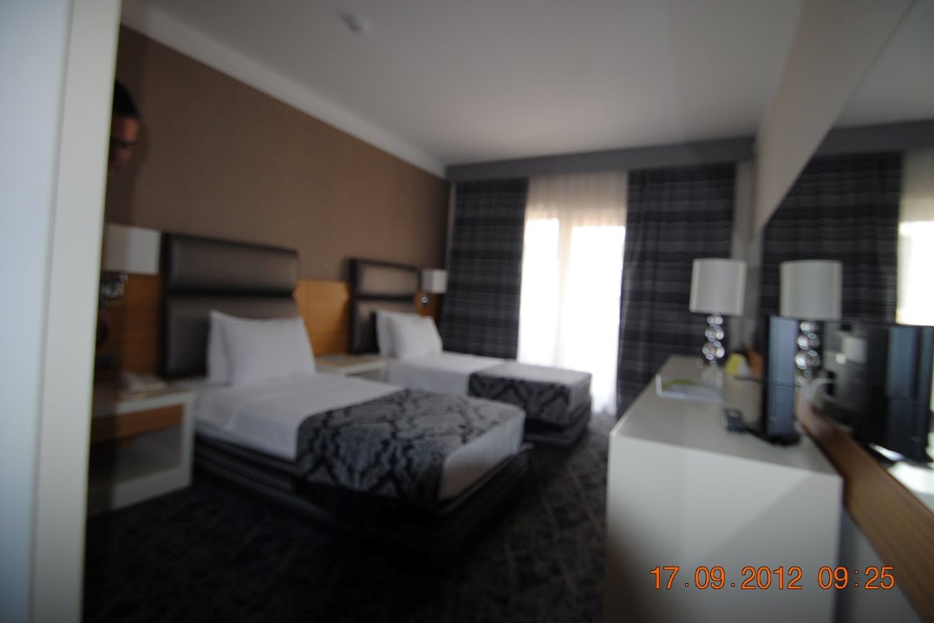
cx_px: 492
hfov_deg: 96.6
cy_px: 295
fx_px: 415
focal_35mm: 16
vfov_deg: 73.7
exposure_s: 1/60
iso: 200
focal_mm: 10
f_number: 3.5
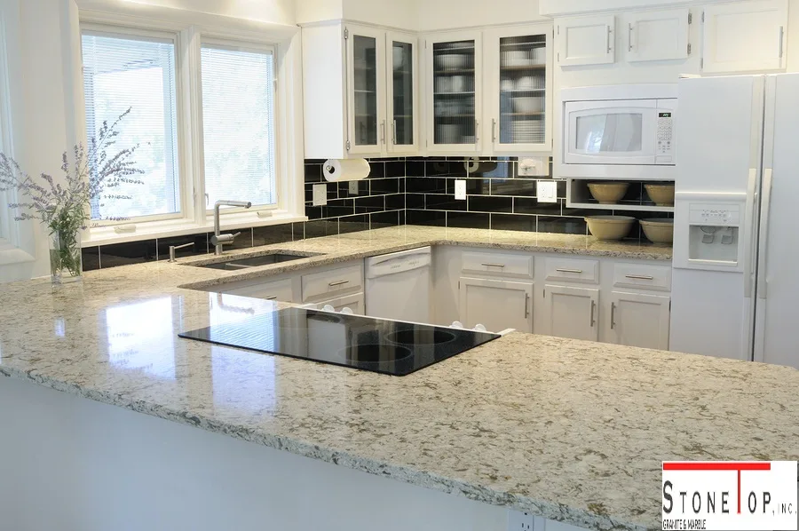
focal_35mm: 39
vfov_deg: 34.1
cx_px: 400
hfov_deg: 49.6
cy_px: 266
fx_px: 865
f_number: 11
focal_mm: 26
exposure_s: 2
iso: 200
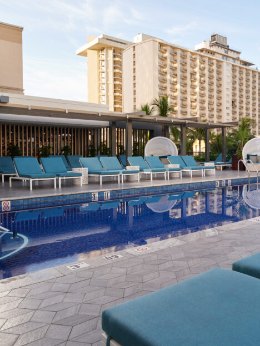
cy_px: 158
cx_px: 262
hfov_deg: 40.7
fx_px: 300
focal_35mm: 30
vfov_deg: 59.9
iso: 100
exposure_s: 1/40
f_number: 8
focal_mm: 19
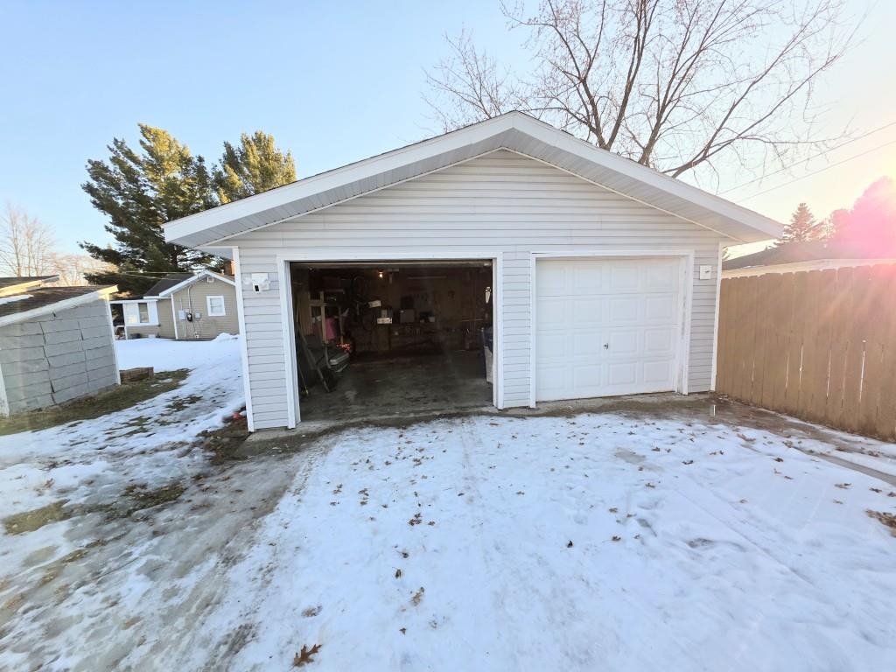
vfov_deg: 89.9
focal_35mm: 13
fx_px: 336
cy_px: 336
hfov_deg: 106.2
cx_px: 448
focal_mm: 2.2
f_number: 1.9
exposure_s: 1/919
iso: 40
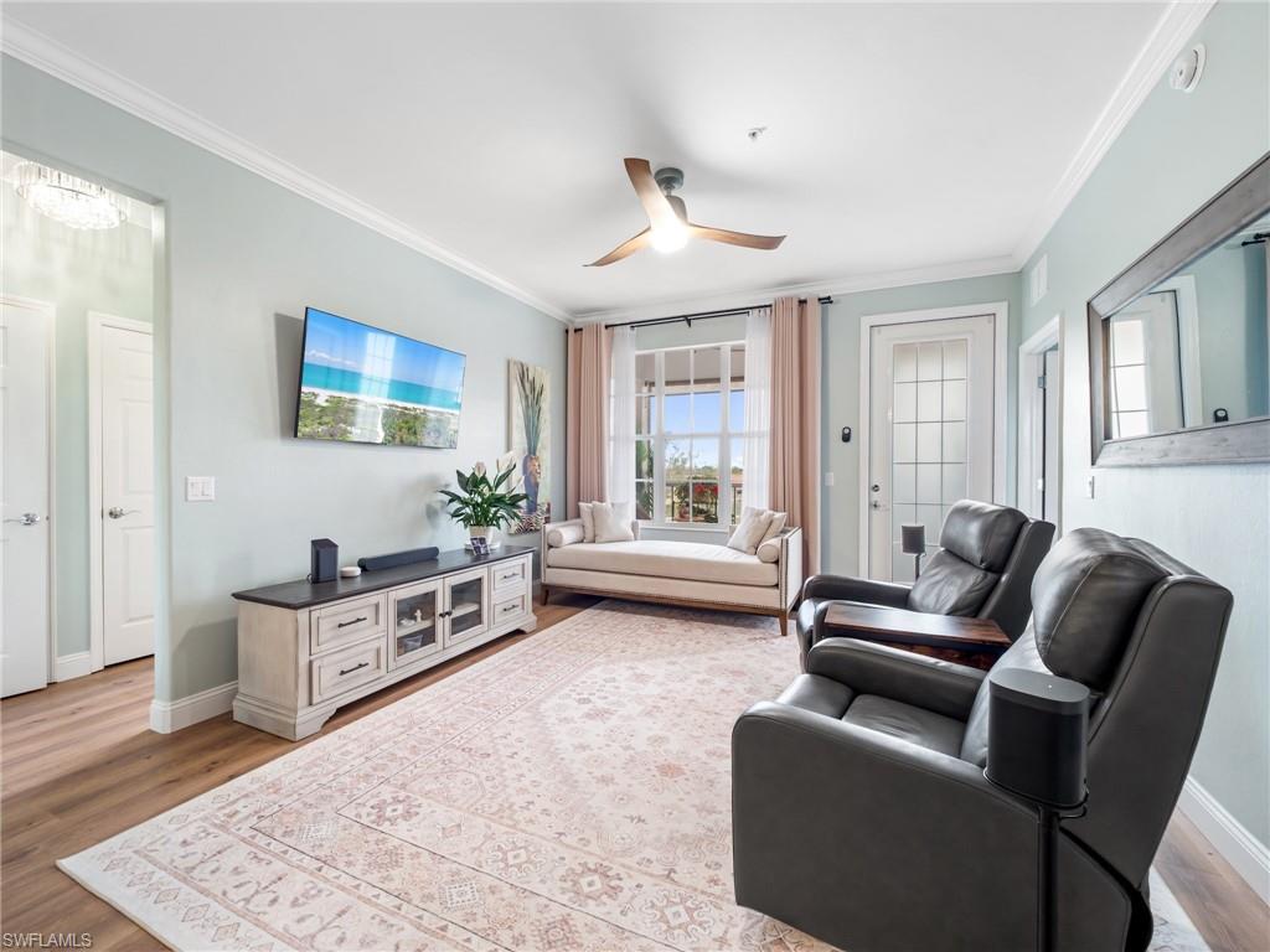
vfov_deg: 85.7
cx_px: 635
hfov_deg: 102.1
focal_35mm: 14
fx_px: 514
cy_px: 476
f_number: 7.1
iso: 200
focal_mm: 7
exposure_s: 1/2
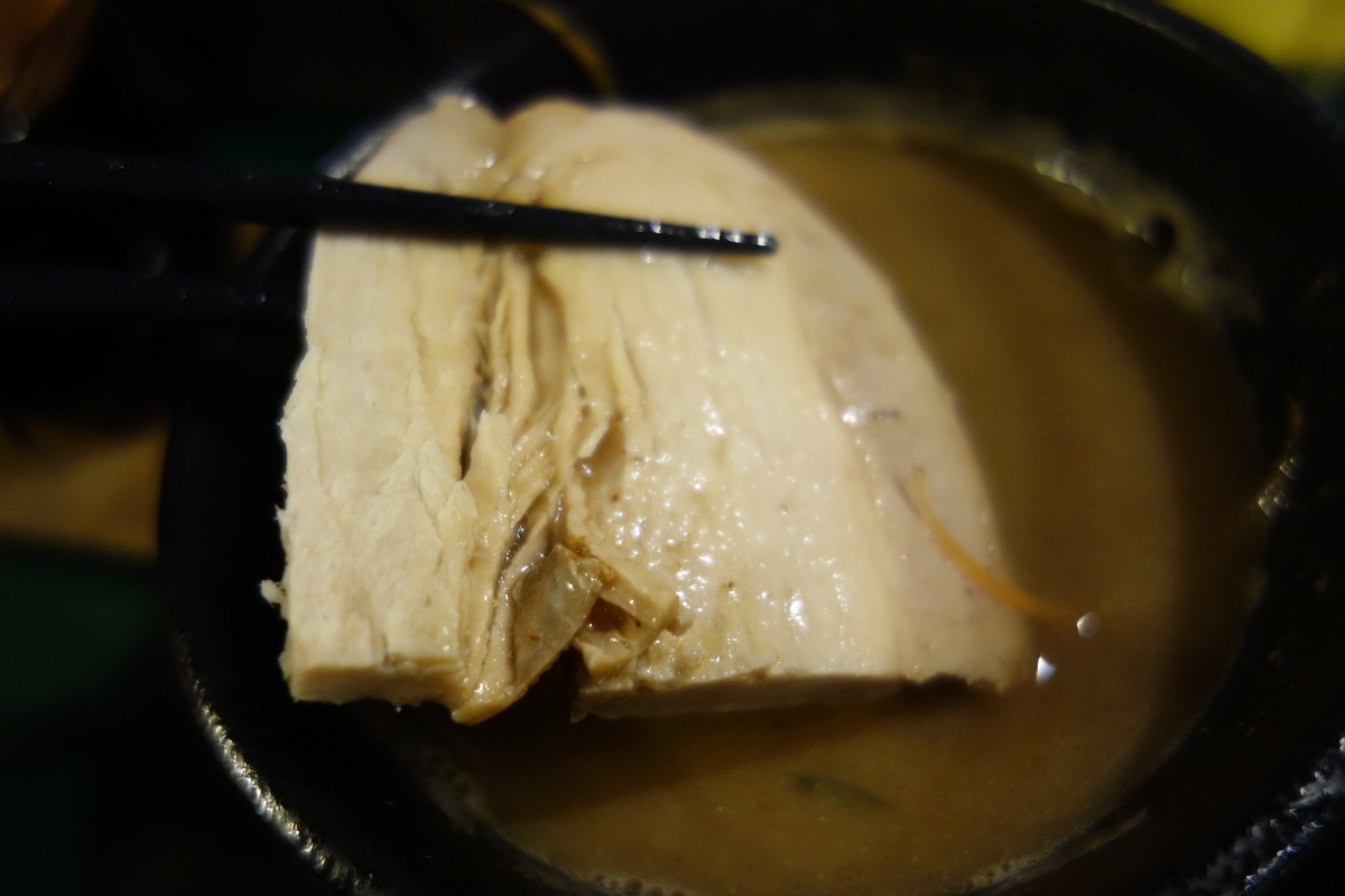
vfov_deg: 46.4
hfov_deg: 65.5
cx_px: 672
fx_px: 1046
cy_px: 448
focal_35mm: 28
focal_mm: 10.4
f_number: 1.8
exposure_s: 1/30
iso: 500
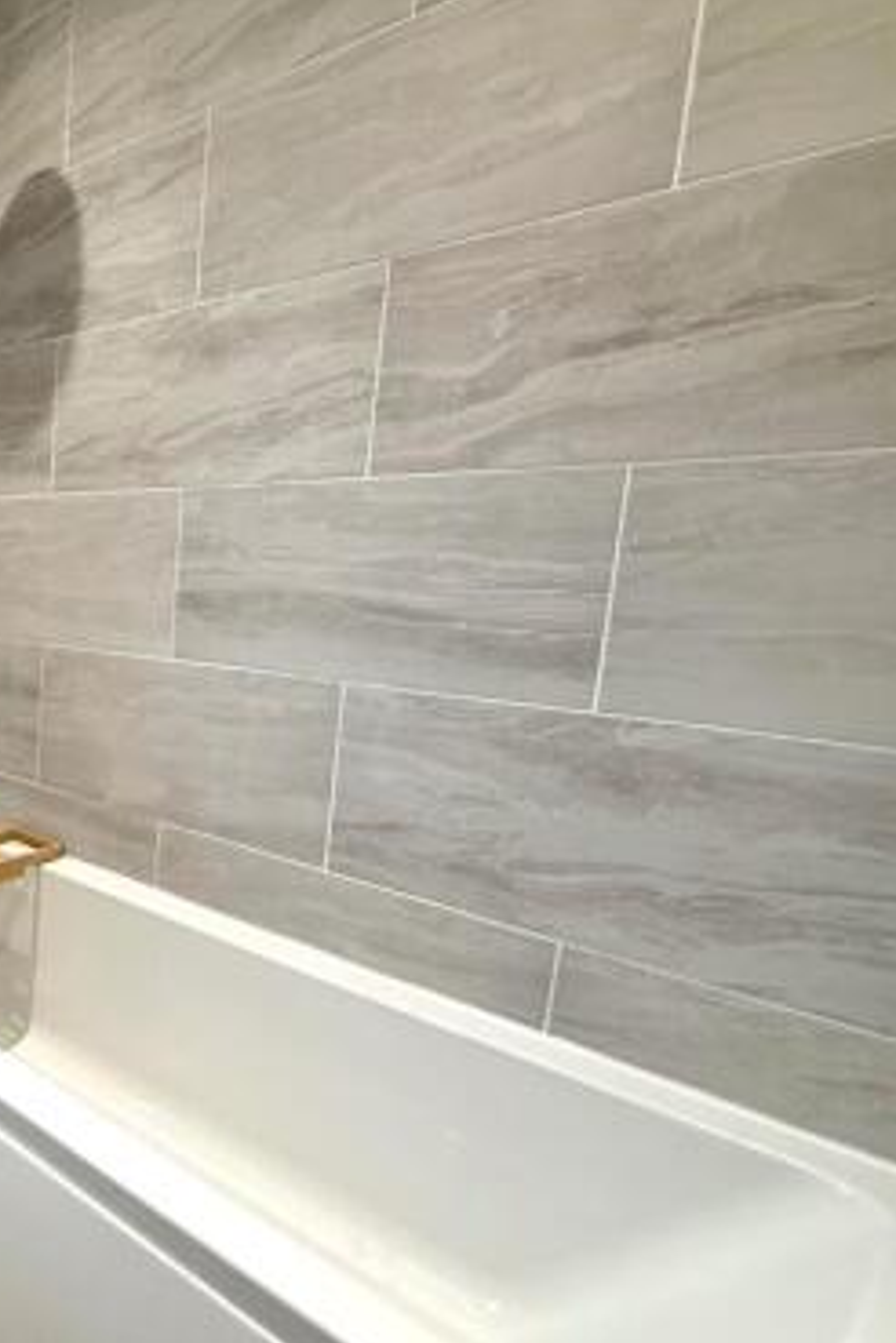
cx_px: -162
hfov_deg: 40.3
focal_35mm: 23
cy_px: 697
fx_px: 859
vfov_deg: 76.1
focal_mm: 2.22
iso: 125
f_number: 2.2
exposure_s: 1/100
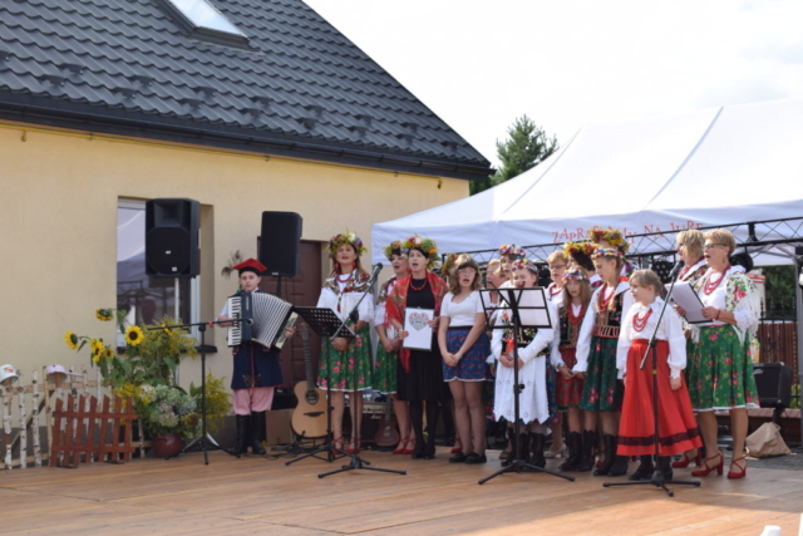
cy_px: 268
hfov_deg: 36.9
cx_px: 402
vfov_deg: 25.1
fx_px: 1205
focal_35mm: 54
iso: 100
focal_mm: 36
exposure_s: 1/200
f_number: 7.1
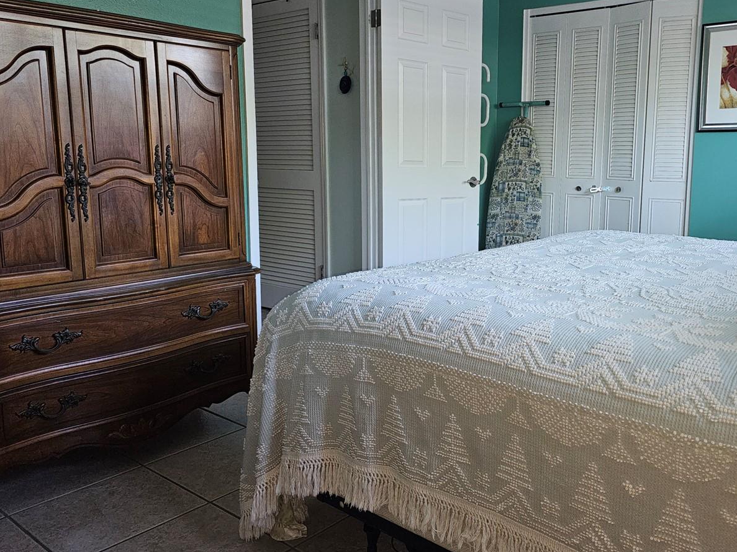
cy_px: 241
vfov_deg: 45.3
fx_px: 660
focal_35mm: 31
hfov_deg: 57.2
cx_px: 486
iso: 125
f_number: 1.7
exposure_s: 1/40
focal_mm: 6.3
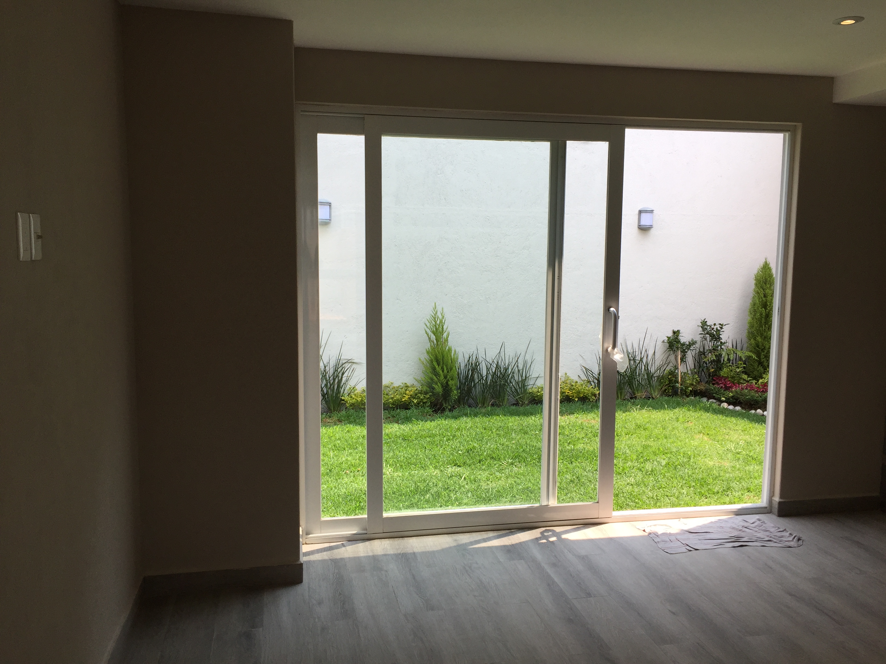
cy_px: 332
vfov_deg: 48.2
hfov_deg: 61.7
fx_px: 742
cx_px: 443
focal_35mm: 29
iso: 32
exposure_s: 1/719
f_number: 2.2
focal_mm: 4.15
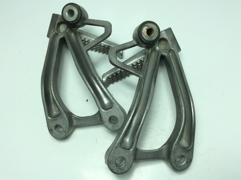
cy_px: 90
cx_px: 120
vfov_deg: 44.1
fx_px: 222
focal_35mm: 32
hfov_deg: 56.9
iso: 32
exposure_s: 1/397
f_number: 2.4
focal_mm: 3.3
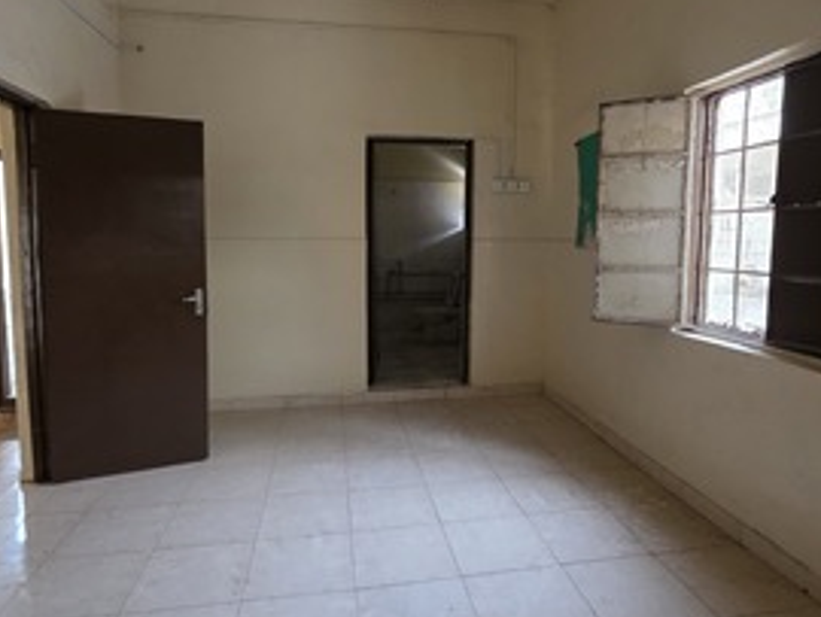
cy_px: 290
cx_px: 433
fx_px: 522
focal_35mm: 22
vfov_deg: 61.1
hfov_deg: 76.3
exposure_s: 1/50
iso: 500
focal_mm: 2.2
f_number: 1.9
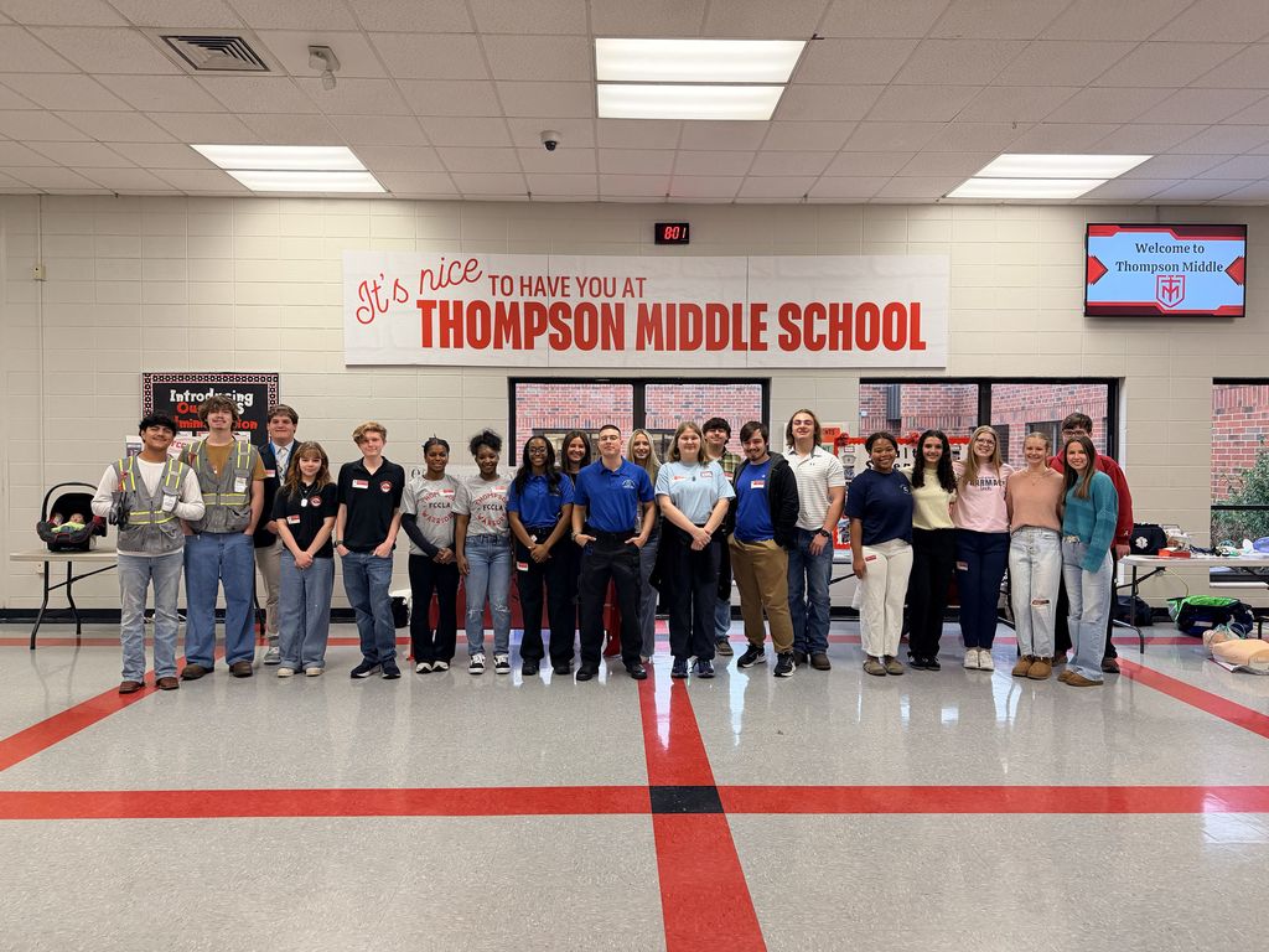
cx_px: 634
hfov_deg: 71.6
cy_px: 476
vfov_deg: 56.8
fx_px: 880
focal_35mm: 24
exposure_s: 1/120
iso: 250
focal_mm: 6.76
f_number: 1.78
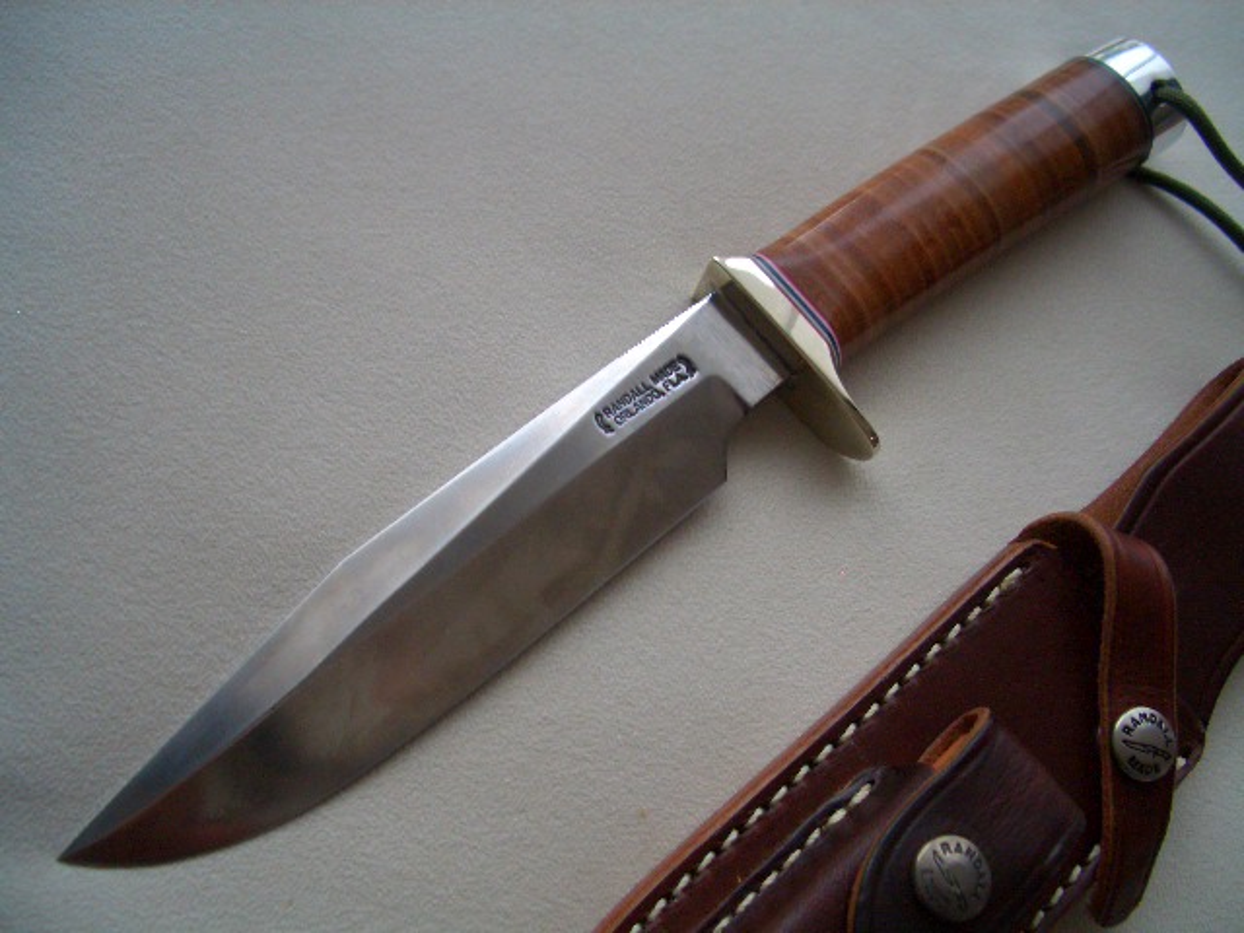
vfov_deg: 40.7
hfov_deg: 52.6
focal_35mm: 35
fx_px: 1258
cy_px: 466
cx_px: 622
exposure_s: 1/50
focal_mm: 5.8
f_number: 2.6
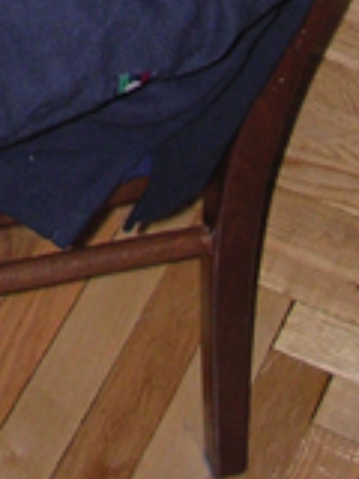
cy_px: -492
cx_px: -171
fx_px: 2185
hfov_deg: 9.2
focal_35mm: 158
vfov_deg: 11.3
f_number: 2.8
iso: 157
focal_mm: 5.8
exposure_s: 1/60.1
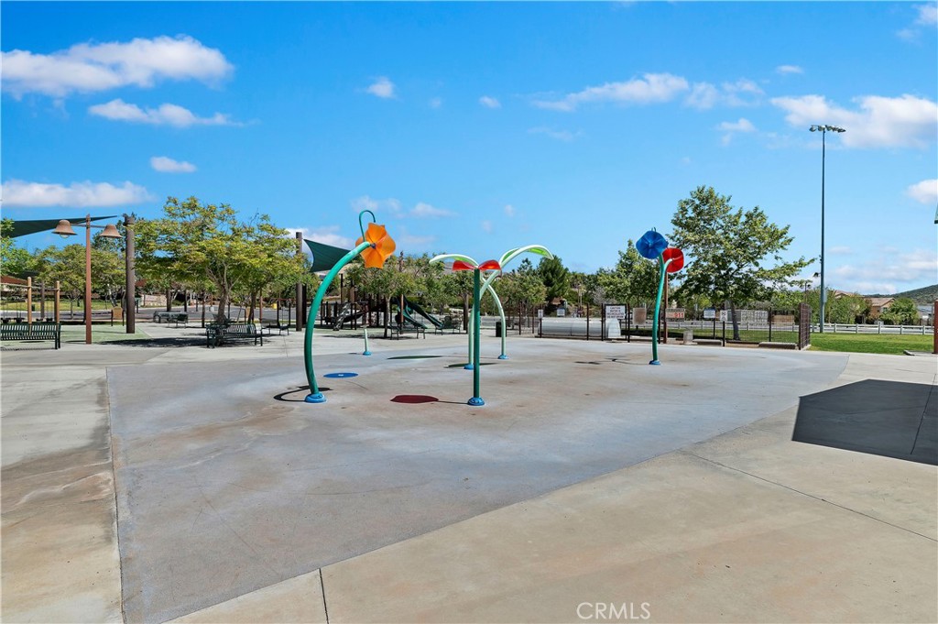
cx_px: 469
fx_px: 495
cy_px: 312
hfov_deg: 87.0
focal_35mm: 19
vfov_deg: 64.5
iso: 500
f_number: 20
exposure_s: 1/400
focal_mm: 19
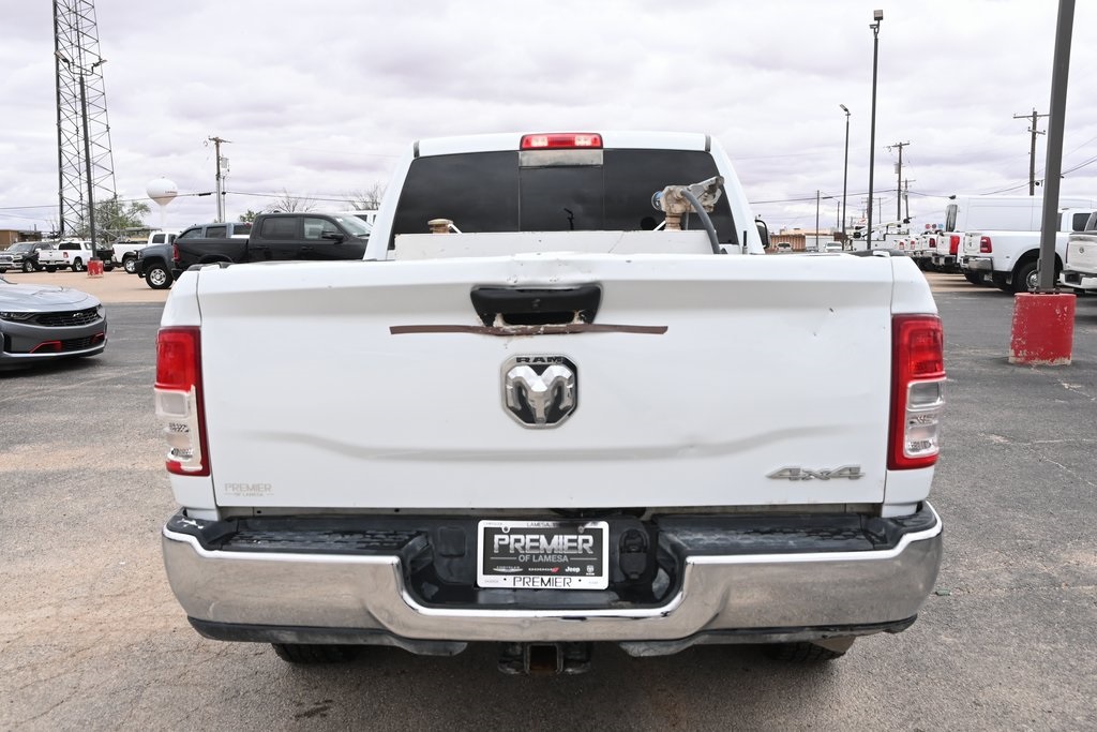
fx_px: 914
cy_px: 366
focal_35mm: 30
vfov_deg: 43.6
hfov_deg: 61.9
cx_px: 548
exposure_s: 1/1250
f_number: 8
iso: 640
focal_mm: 20
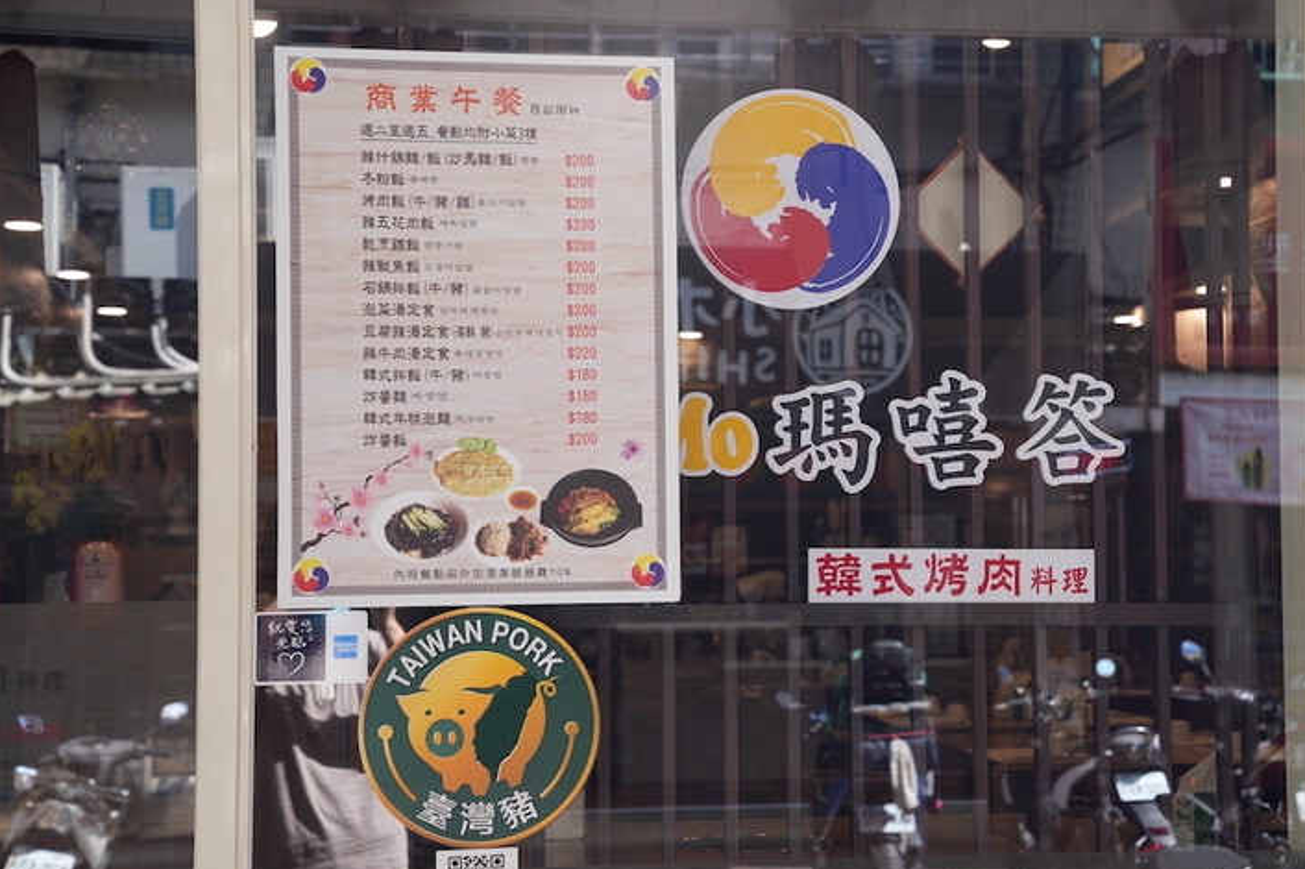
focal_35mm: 71
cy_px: 459
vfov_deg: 19.2
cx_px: 767
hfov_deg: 28.4
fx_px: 2572
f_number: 5
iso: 160
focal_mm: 59
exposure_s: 1/80
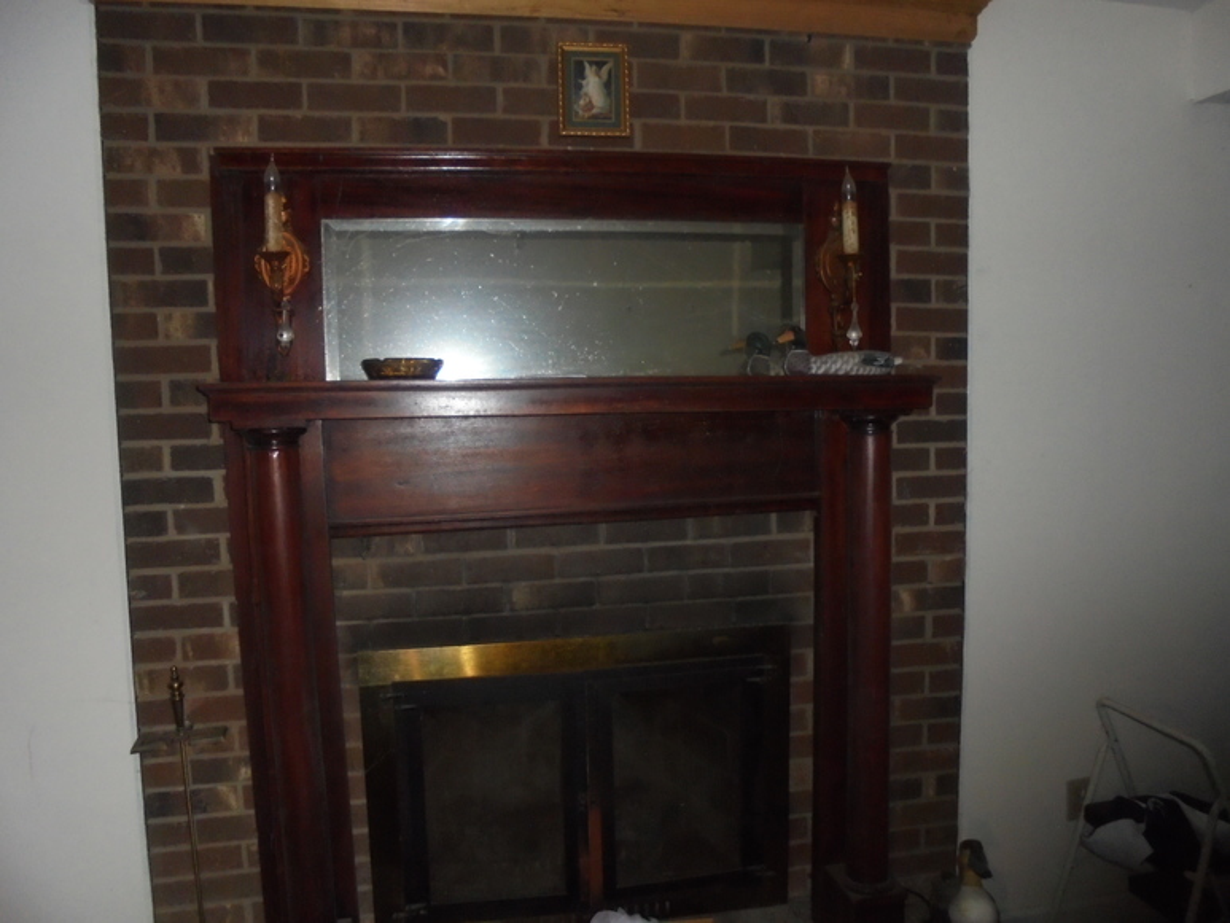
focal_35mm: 26
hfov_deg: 67.3
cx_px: 615
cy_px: 462
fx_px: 924
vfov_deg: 53.1
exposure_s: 1/30
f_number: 3.5
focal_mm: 4.6
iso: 400
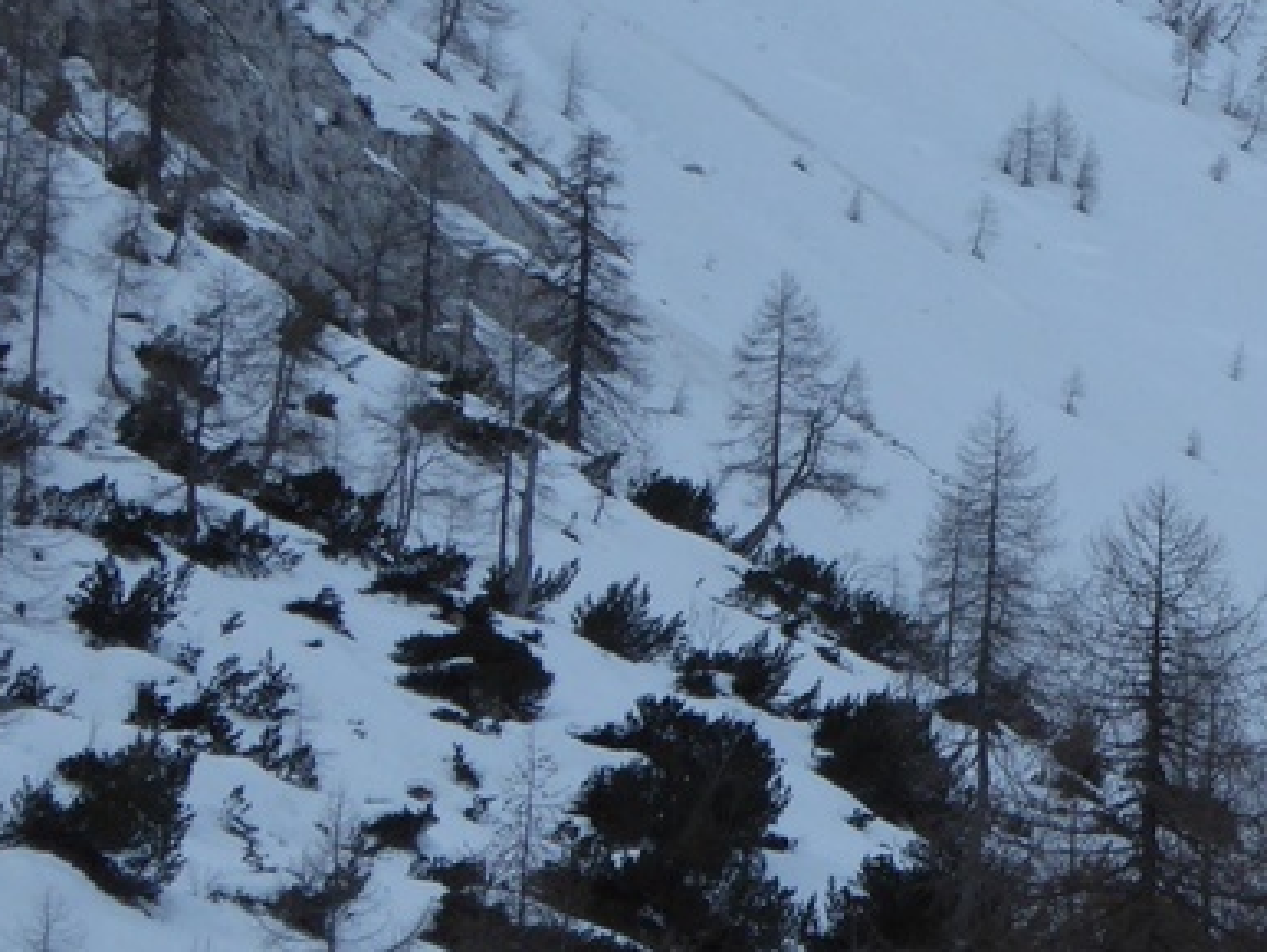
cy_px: 246
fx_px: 11756
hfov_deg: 6.2
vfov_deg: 4.6
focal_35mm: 321
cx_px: 1231
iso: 100
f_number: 5.2
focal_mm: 22.3
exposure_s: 1/250
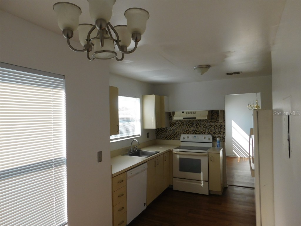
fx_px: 200
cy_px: 113
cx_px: 150
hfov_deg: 73.9
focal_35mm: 23
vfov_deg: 58.9
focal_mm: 4
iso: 125
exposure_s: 1/400
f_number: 3
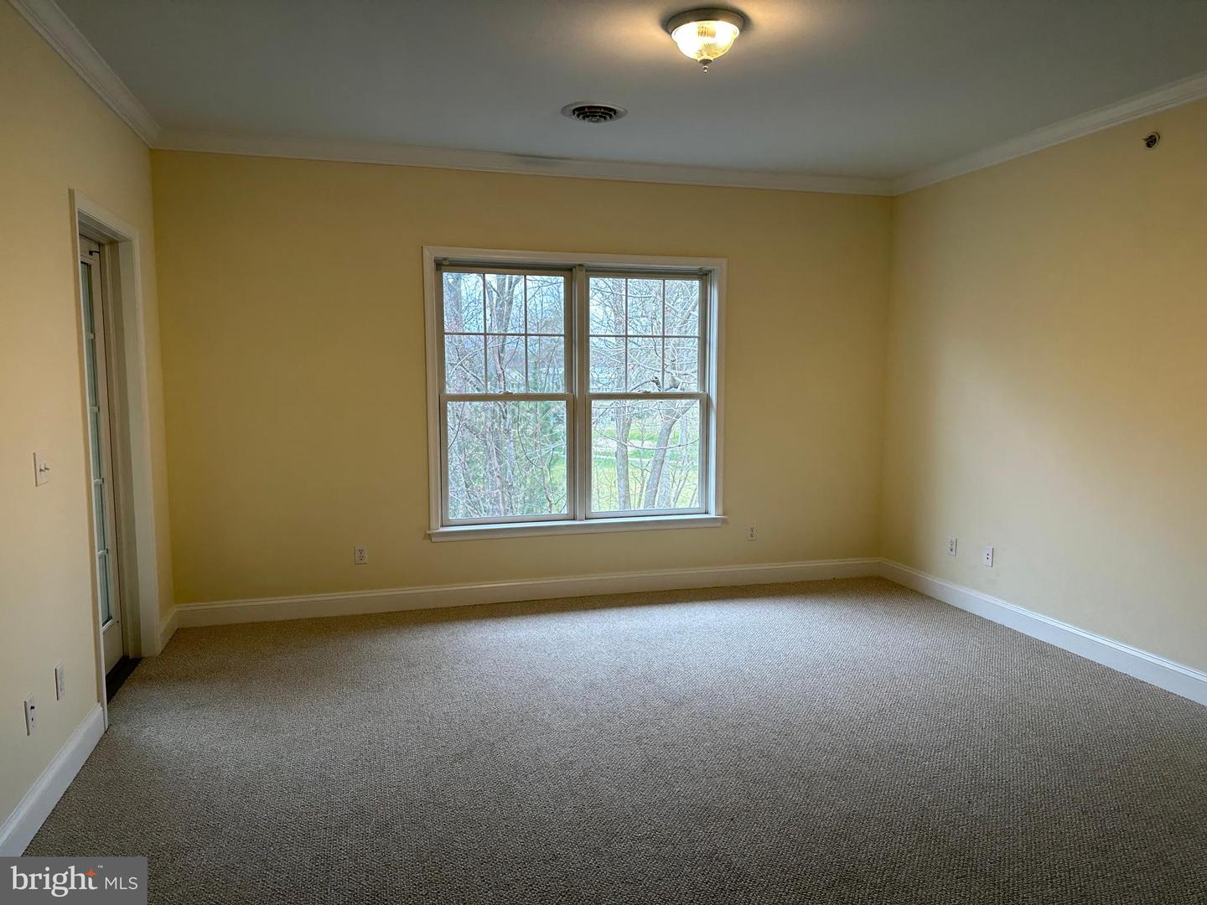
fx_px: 837
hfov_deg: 71.6
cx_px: 604
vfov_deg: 56.8
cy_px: 452
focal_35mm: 24
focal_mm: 6.86
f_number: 1.78
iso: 125
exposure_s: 1/120
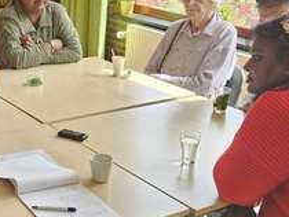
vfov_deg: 21.0
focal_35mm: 70
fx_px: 585
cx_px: 36
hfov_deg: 26.9
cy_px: 130
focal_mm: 5.4
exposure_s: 1/180
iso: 80
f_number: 1.8
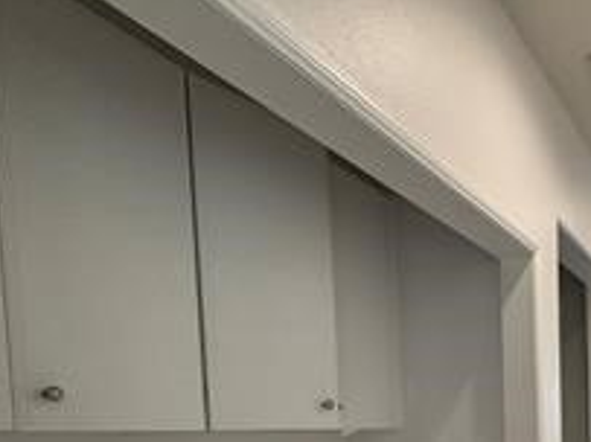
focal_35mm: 31
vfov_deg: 39.1
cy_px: 461
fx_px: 529
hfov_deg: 50.5
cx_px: 550
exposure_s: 1/120
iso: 160
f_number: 2.2
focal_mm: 2.22
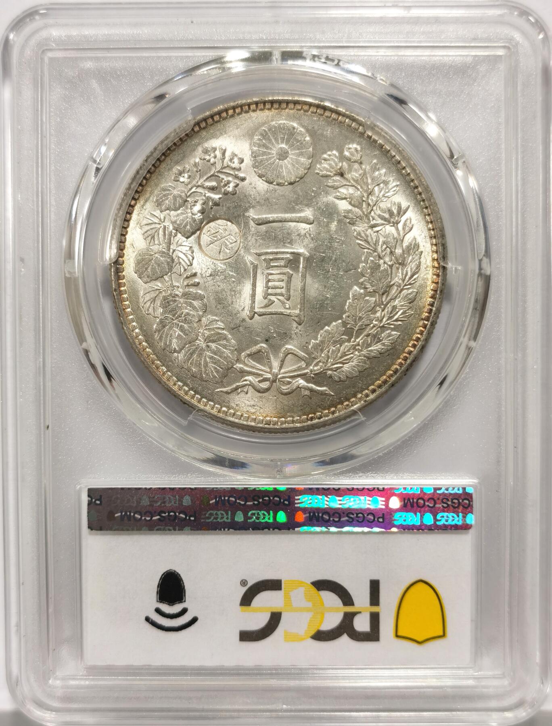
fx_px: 1138
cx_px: 276
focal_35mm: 54
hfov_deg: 27.3
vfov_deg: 35.4
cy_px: 363
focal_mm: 5.56
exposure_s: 1/100
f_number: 16
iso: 80
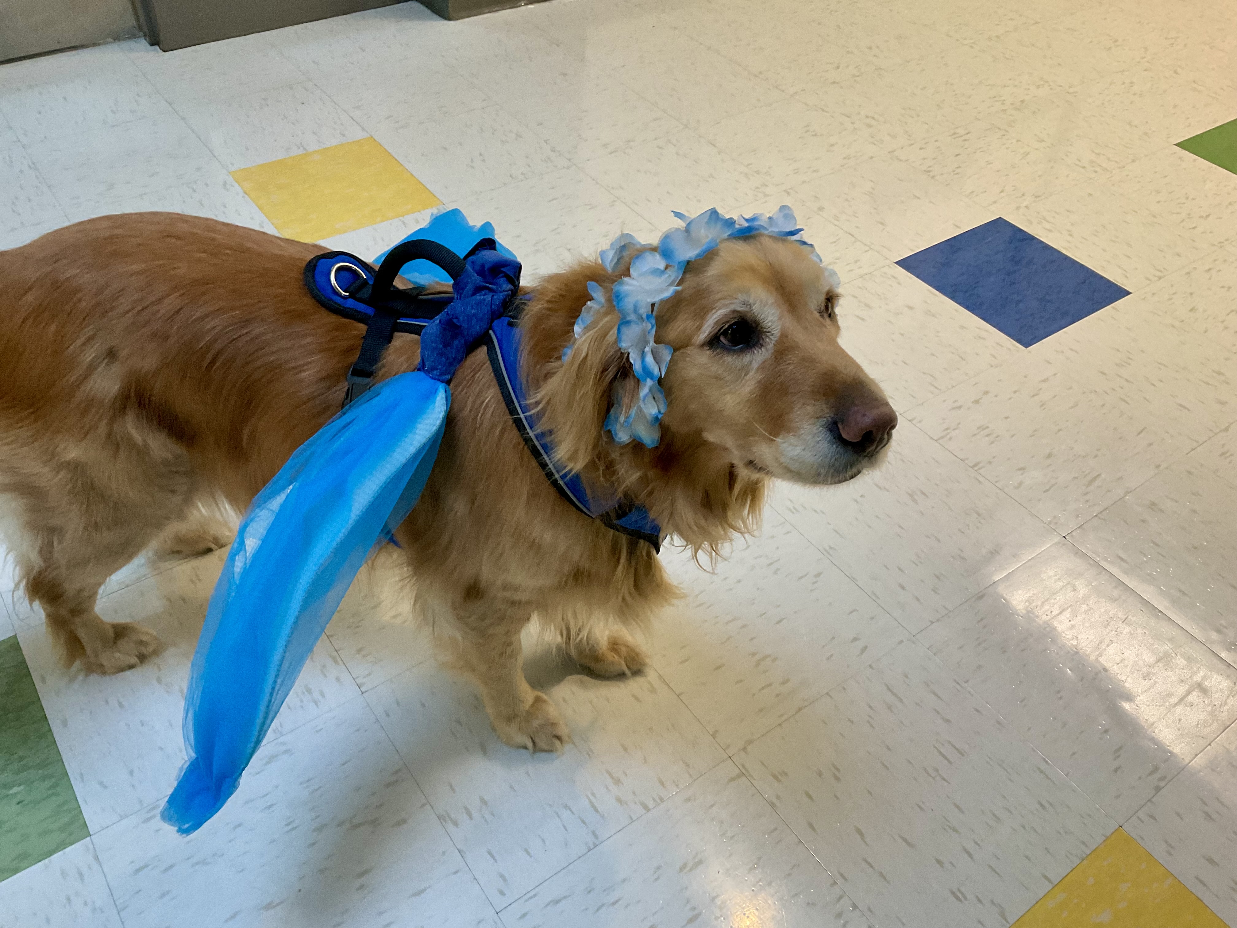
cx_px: 618
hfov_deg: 61.7
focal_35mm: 29
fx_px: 1036
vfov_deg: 48.2
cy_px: 464
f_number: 1.8
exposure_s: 1/60
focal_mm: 3
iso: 100
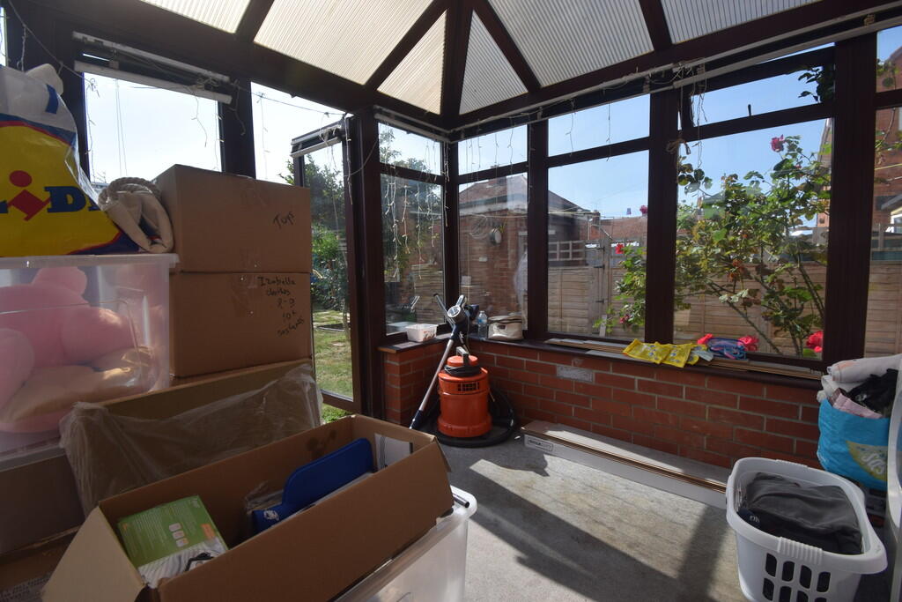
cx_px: 451
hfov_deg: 100.4
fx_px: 376
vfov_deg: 77.3
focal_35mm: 15
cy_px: 301
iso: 200
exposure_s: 1/320
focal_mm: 10
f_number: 9
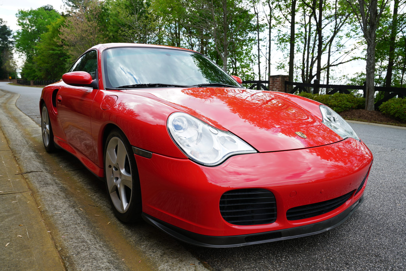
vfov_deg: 45.0
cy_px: 136
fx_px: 327
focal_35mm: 29
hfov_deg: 63.7
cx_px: 203
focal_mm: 29
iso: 100
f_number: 8
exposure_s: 1/80
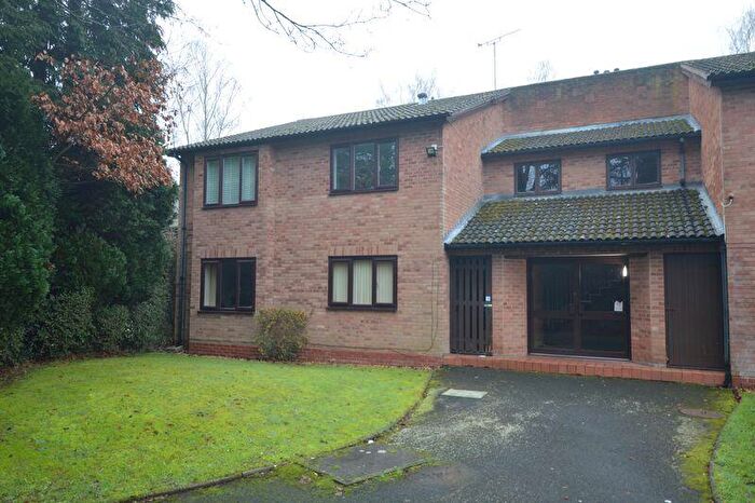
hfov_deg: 70.5
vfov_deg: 50.4
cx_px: 378
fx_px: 535
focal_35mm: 26
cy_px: 252
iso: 100
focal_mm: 17
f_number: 4.2
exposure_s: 1/20
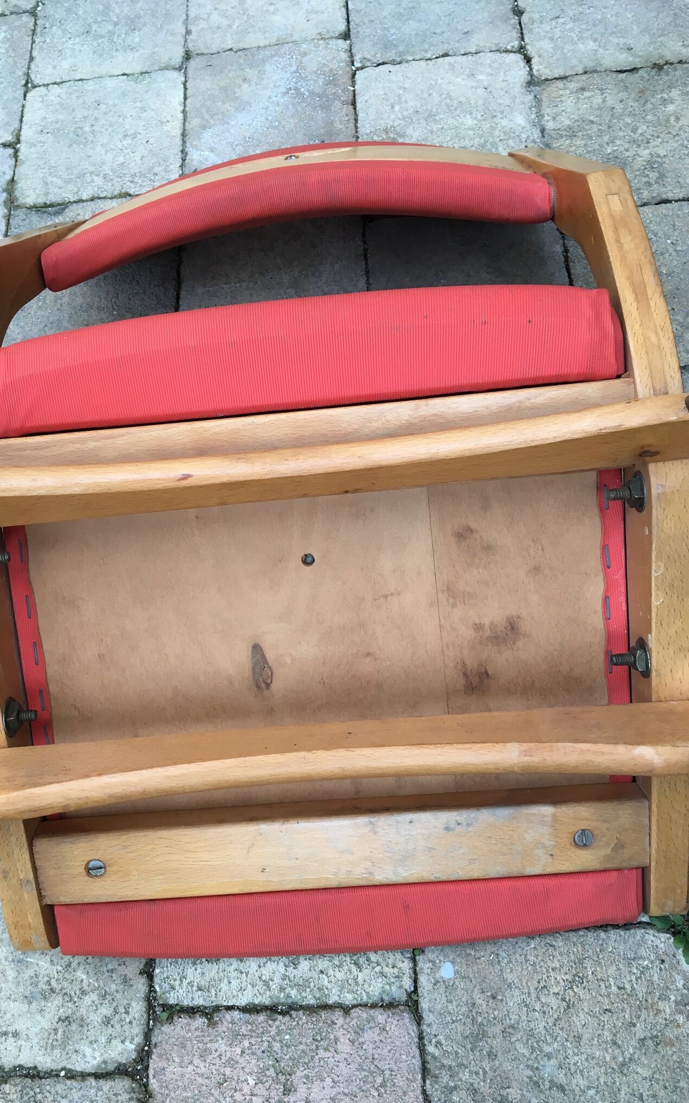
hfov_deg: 40.5
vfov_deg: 61.2
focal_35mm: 31
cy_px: 550
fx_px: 932
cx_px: 291
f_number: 2.2
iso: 25
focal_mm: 4.15
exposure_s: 1/33
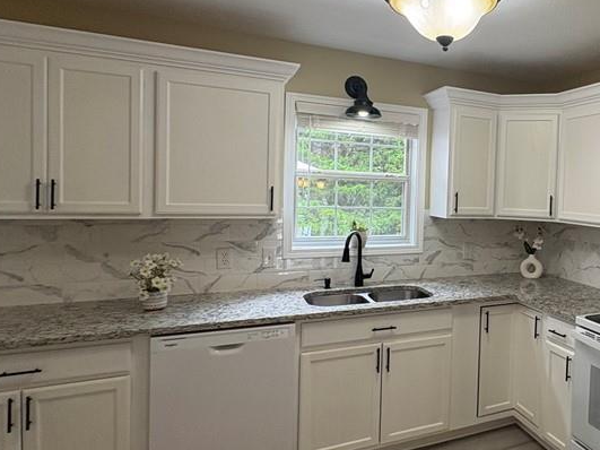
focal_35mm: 27
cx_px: 473
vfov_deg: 51.3
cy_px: 206
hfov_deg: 60.5
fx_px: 468
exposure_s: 1/60
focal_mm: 2.22
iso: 125
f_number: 2.2
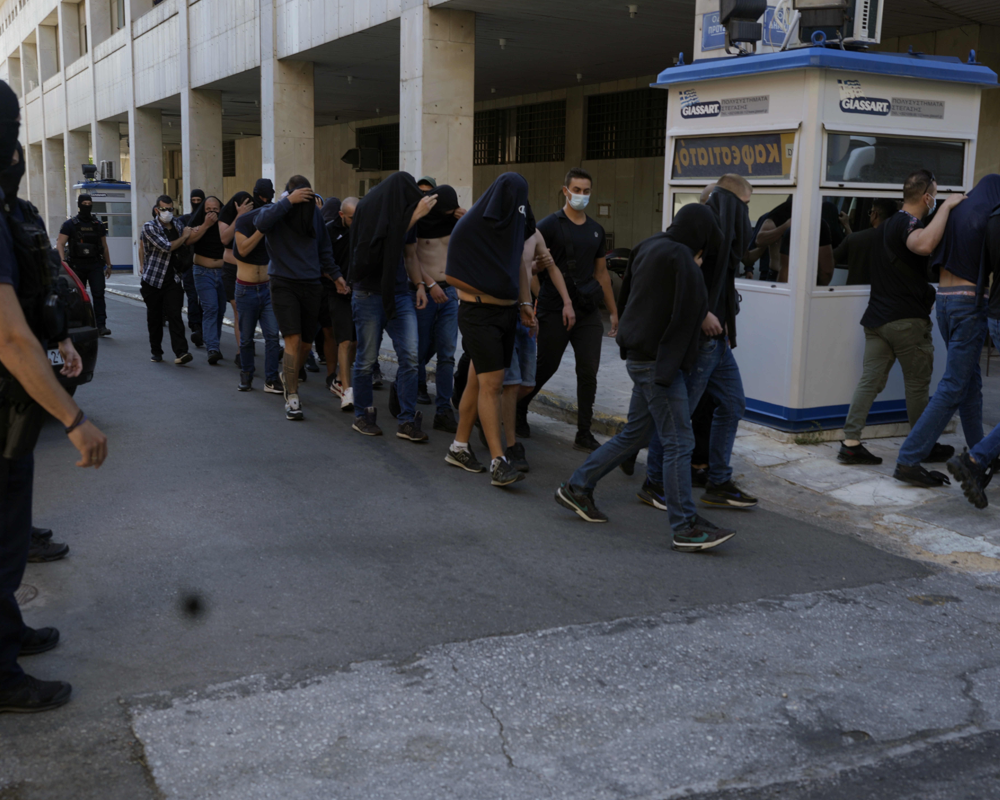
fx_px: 1184
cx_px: 531
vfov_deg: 37.3
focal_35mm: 40
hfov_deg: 45.8
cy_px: 398
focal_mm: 35
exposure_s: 1/250
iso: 160
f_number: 5
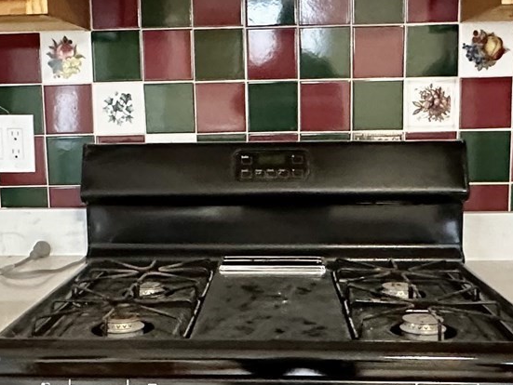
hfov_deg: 36.7
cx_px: 221
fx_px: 771
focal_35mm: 52
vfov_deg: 28.1
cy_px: 205
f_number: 2.2
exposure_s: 1/40
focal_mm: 2.22
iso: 1000
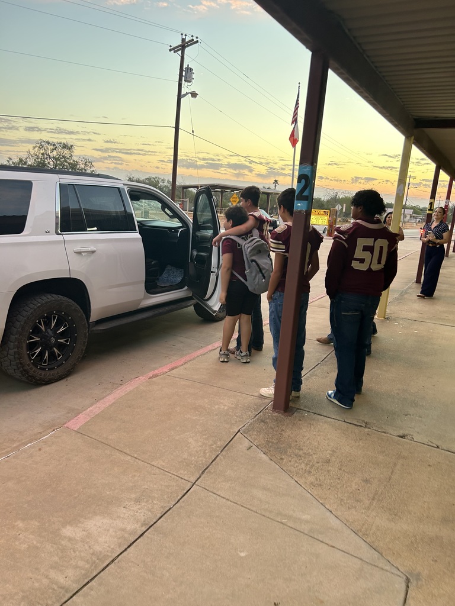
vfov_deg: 67.3
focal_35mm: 26
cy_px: 303
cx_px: 228
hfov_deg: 53.1
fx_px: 456
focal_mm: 5.7
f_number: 1.5
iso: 80
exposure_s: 1/60
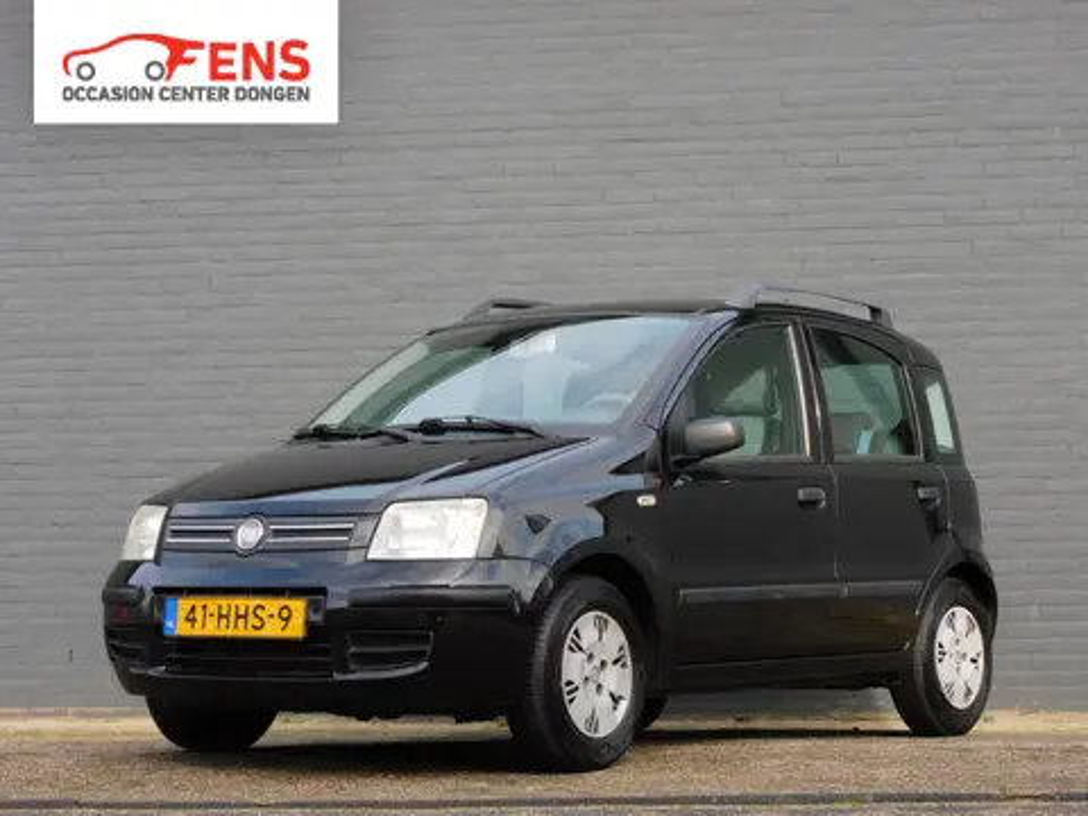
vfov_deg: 17.4
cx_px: 544
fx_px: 2672
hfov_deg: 23.0
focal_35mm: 85
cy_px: 408
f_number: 4.5
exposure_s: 1/200
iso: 125
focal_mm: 15.2
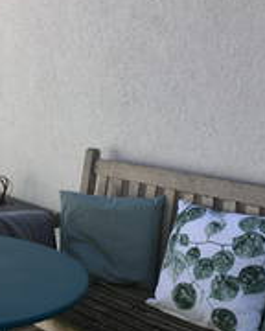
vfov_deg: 29.7
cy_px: 235
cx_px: -44
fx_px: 618
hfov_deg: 22.5
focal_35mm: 63
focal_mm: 4.15
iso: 25
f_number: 2.2
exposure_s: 1/561
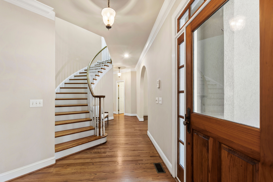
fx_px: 114
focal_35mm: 15
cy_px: 91
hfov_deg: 100.4
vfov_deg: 77.3
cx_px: 136
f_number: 8
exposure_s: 1
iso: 100
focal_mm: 10
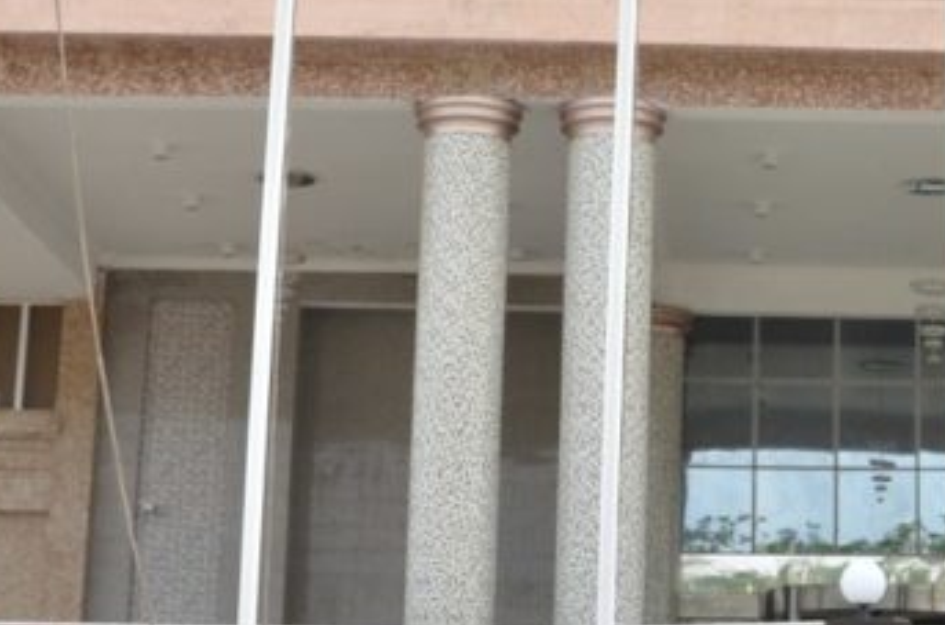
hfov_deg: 21.8
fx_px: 2409
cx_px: 824
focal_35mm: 92
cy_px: 296
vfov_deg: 14.8
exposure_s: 1/500
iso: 500
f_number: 5.6
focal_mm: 18
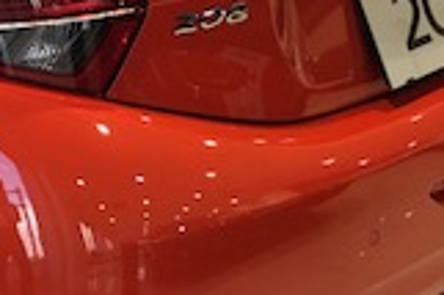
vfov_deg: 11.7
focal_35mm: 116
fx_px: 1429
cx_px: -121
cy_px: 19
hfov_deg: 16.7
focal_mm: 3.99
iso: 40
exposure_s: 1/20
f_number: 1.8
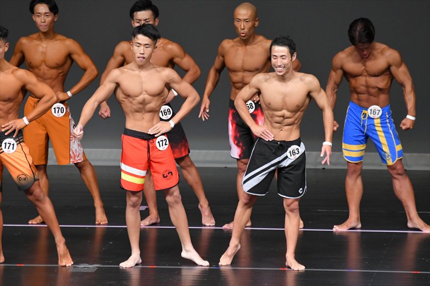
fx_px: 4477
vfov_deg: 3.7
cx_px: 215
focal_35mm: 375
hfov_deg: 5.5
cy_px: 143
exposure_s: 1/400
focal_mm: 250
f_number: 5.6
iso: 4000
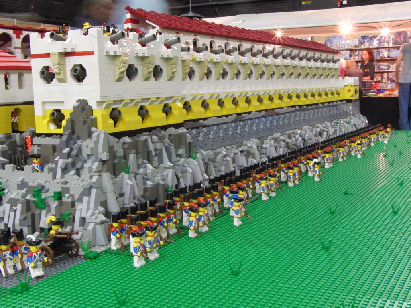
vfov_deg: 29.7
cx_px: 206
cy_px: 154
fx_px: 582
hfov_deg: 38.9
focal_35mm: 49
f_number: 7.4
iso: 200
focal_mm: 8.7
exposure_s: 1
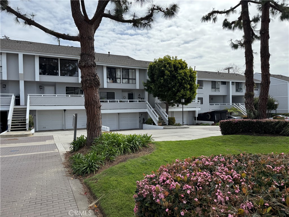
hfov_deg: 71.6
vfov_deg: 56.8
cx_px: 144
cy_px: 108
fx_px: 200
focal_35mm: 24
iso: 80
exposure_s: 1/4608
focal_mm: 6.76
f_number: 1.78
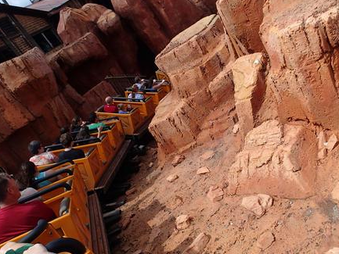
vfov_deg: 53.1
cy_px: 123
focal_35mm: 26
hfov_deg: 67.3
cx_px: 166
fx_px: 255
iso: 200
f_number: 8
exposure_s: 1/500
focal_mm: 4.5
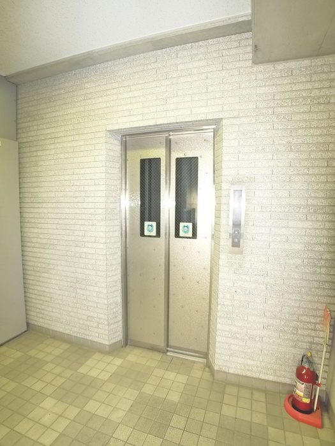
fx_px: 310
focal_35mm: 24
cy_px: 223
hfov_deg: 56.8
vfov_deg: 71.6
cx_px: 168
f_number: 2
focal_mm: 5.1
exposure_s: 1/5
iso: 400
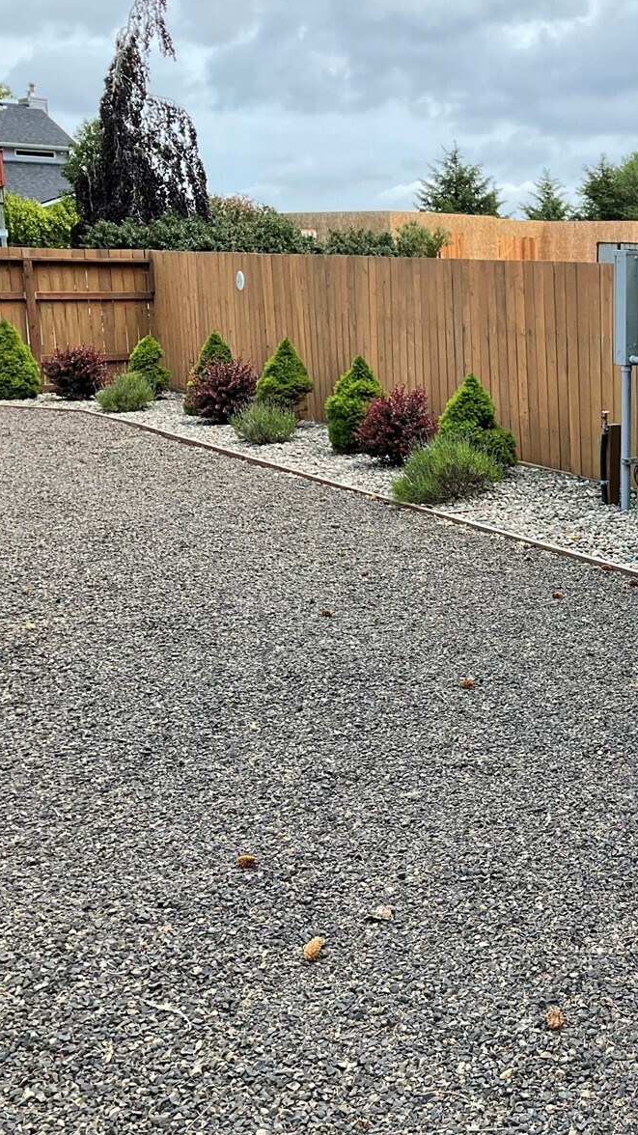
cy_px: 559
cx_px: 736
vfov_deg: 47.4
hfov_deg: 25.3
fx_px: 1294
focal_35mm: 43
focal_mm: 3
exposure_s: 1/465
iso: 25
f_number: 1.8
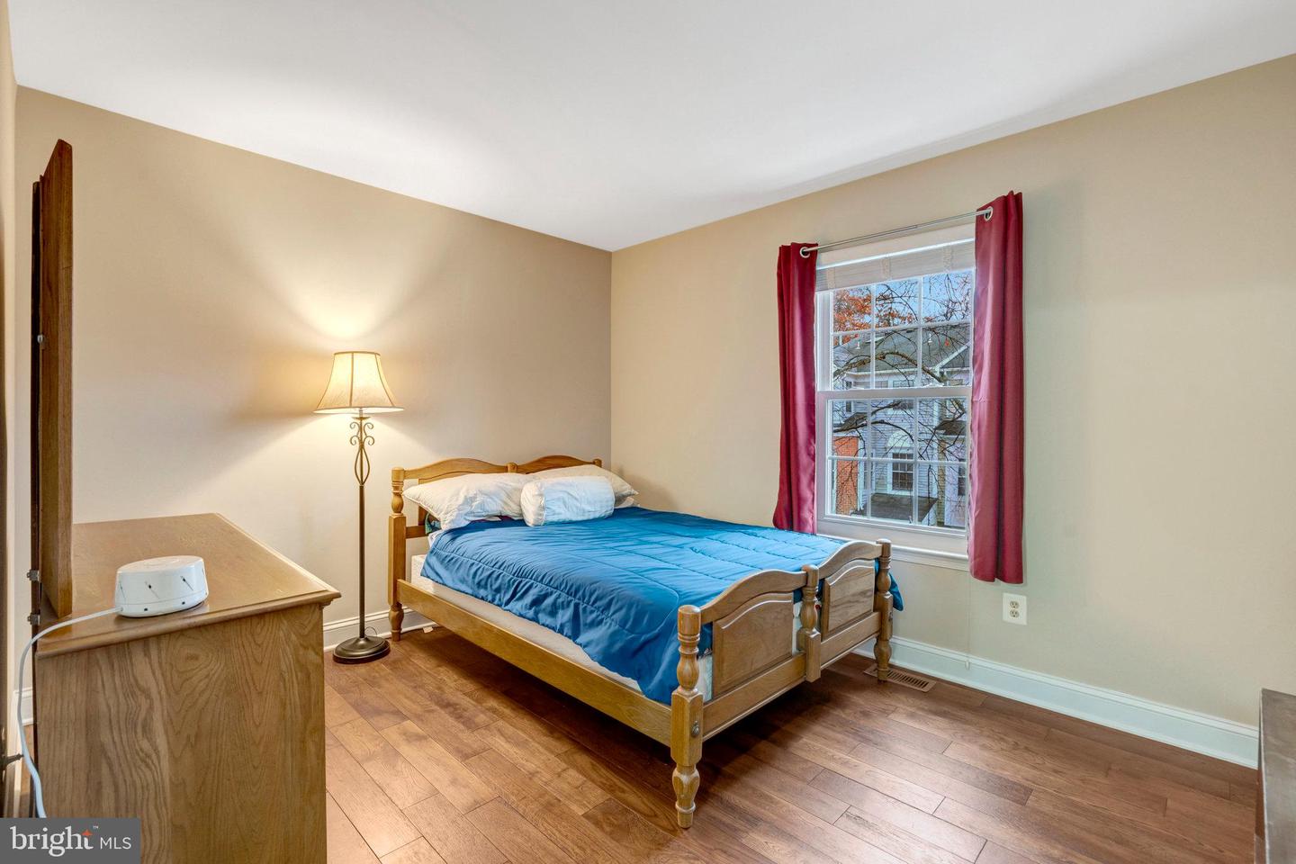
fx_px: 576
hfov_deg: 96.7
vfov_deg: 73.7
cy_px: 432
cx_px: 648
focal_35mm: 16
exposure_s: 1/13
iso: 1250
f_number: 8
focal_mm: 16
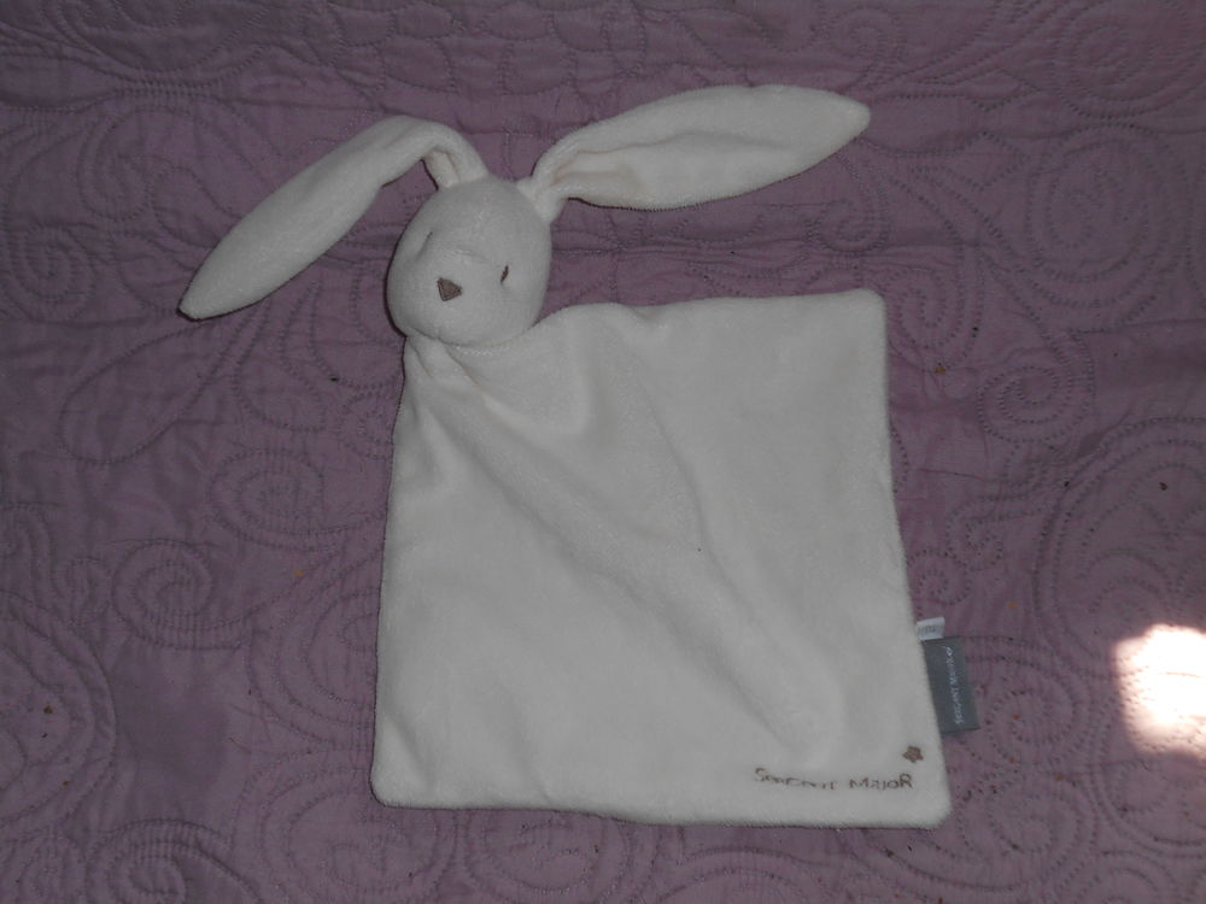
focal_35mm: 50
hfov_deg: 38.2
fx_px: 1742
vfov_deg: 29.1
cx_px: 603
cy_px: 452
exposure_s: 1/60
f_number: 4.5
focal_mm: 8.8
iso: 80
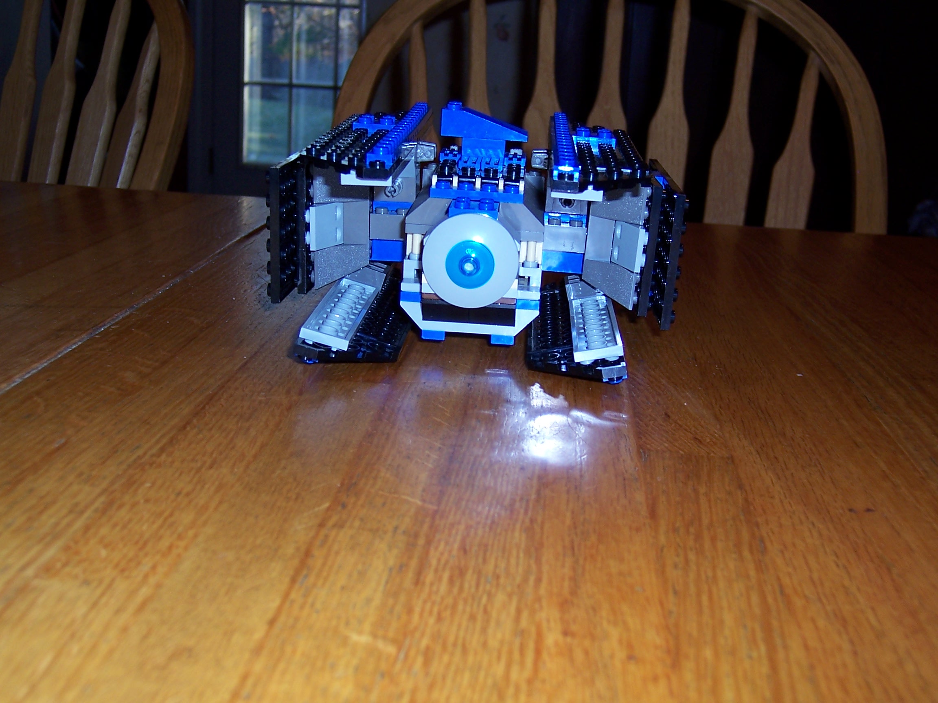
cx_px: 469
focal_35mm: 49
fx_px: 1328
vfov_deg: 29.7
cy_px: 352
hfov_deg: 38.9
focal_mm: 8.2
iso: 80
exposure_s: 1/60
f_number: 3.4
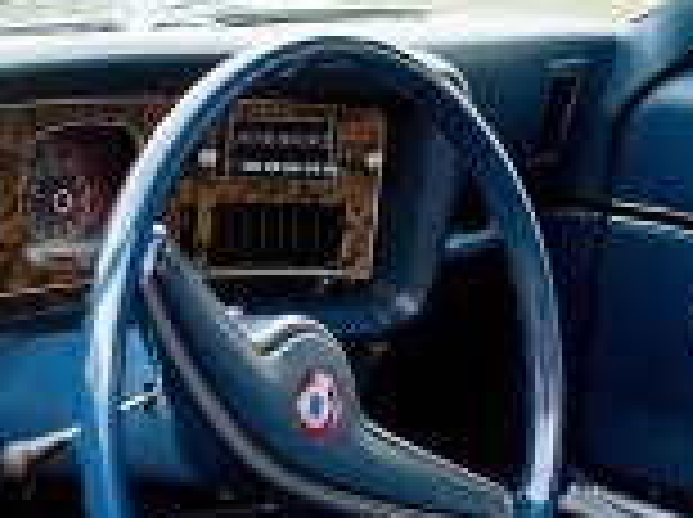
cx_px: 72
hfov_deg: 23.8
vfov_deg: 18.2
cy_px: 417
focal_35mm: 80
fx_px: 1599
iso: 640
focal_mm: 32
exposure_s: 1/250
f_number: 4
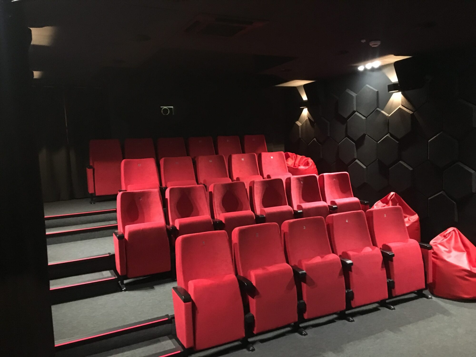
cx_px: 238
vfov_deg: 48.2
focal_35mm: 29
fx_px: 399
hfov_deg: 61.7
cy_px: 178
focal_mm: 4.15
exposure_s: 1/17
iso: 500
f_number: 2.2
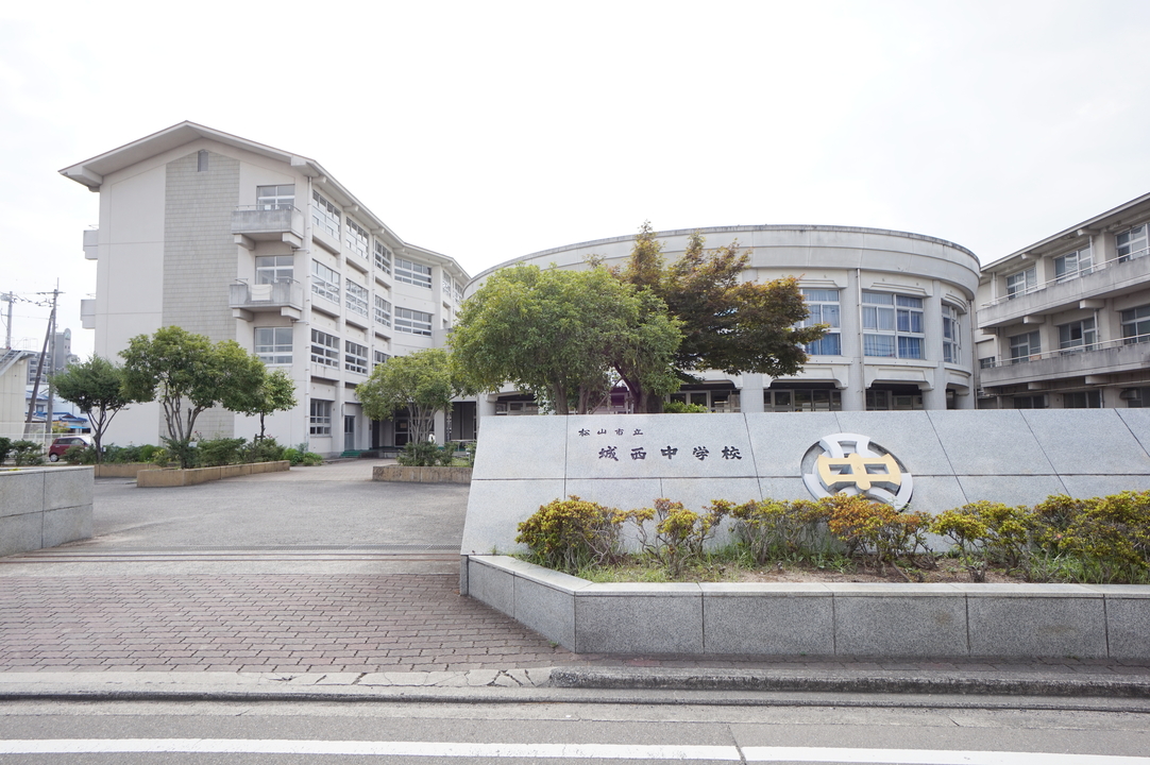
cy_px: 382
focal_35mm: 21
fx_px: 670
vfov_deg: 59.4
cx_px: 575
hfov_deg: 81.2
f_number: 8
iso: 100
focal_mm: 14
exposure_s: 1/100
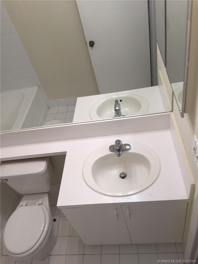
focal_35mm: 29
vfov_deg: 61.7
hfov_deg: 48.2
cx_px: 99
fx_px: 221
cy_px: 132
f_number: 2.2
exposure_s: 1/60
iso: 40
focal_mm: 4.15
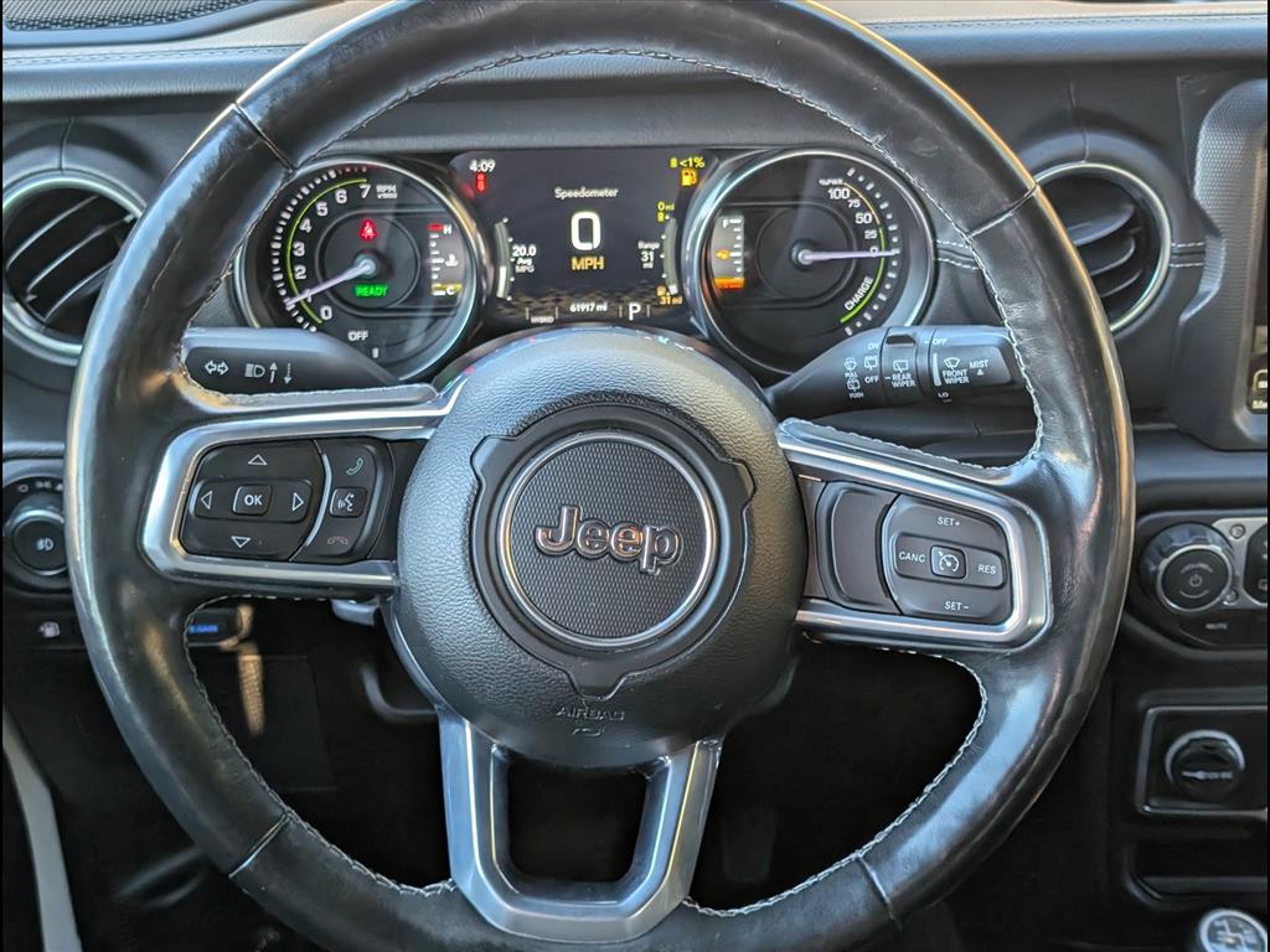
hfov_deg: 38.9
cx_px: 635
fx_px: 1798
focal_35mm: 49
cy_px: 476
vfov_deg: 29.7
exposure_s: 1/256
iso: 255
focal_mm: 6.9
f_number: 1.68
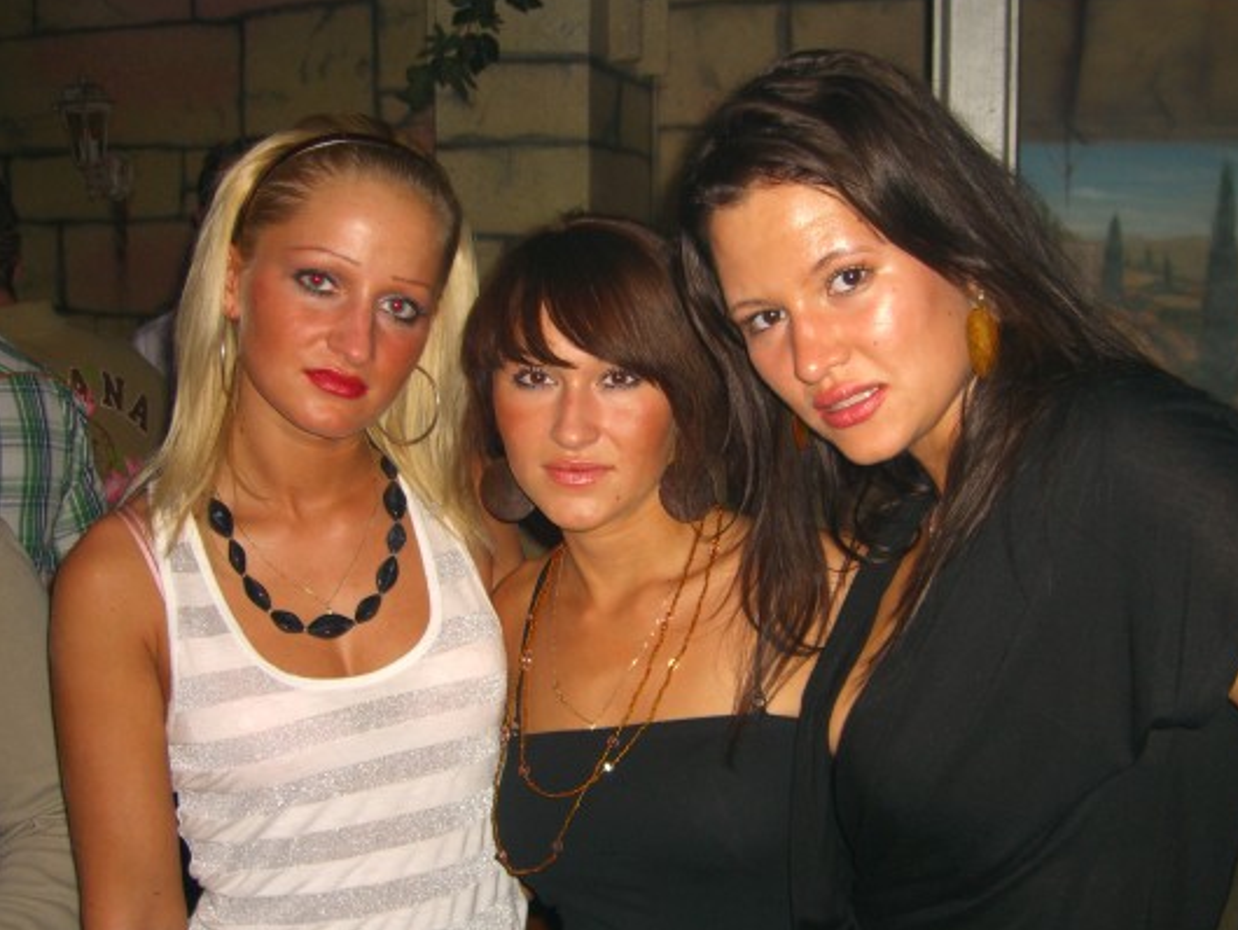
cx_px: 659
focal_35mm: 43
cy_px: 505
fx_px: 1539
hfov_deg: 43.8
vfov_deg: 33.6
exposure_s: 1/60
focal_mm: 7.9
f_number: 2.8
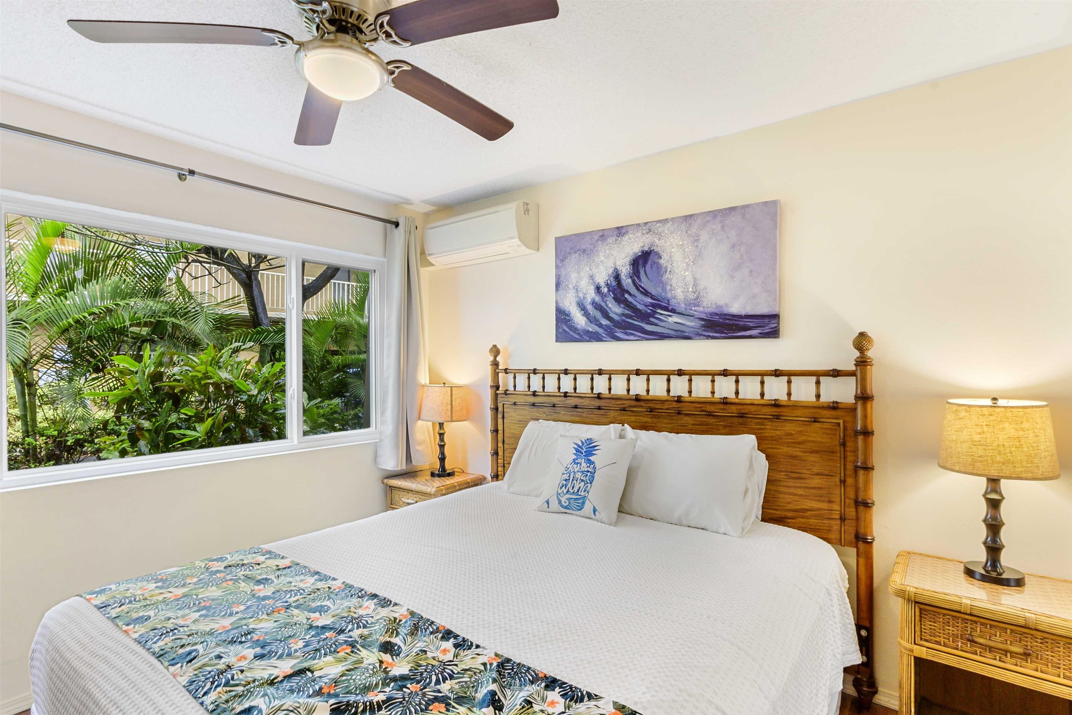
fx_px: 536
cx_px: 536
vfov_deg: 67.4
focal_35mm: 18
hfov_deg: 90.0
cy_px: 358
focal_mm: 12
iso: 200
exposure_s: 1/1.25
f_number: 14
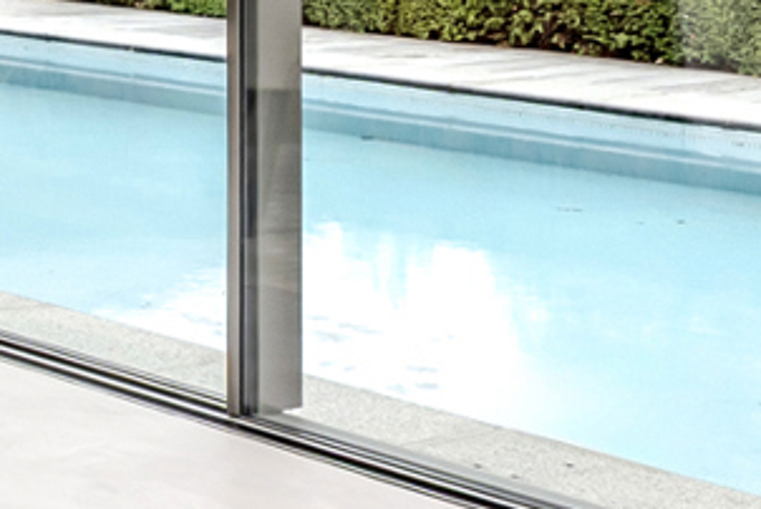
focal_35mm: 100
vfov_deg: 13.2
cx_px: -680
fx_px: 2116
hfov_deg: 16.4
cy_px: -189
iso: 250
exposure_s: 1/25
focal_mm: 14
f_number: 11
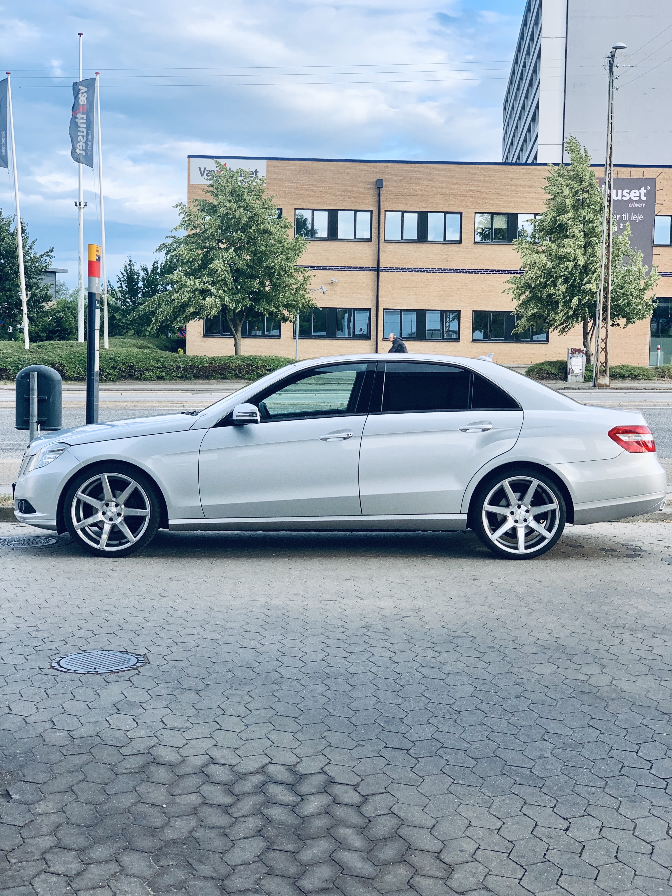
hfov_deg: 28.0
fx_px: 1346
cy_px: 448
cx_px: 336
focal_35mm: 52
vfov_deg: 36.8
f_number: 2.4
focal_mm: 6
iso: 16
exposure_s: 1/252
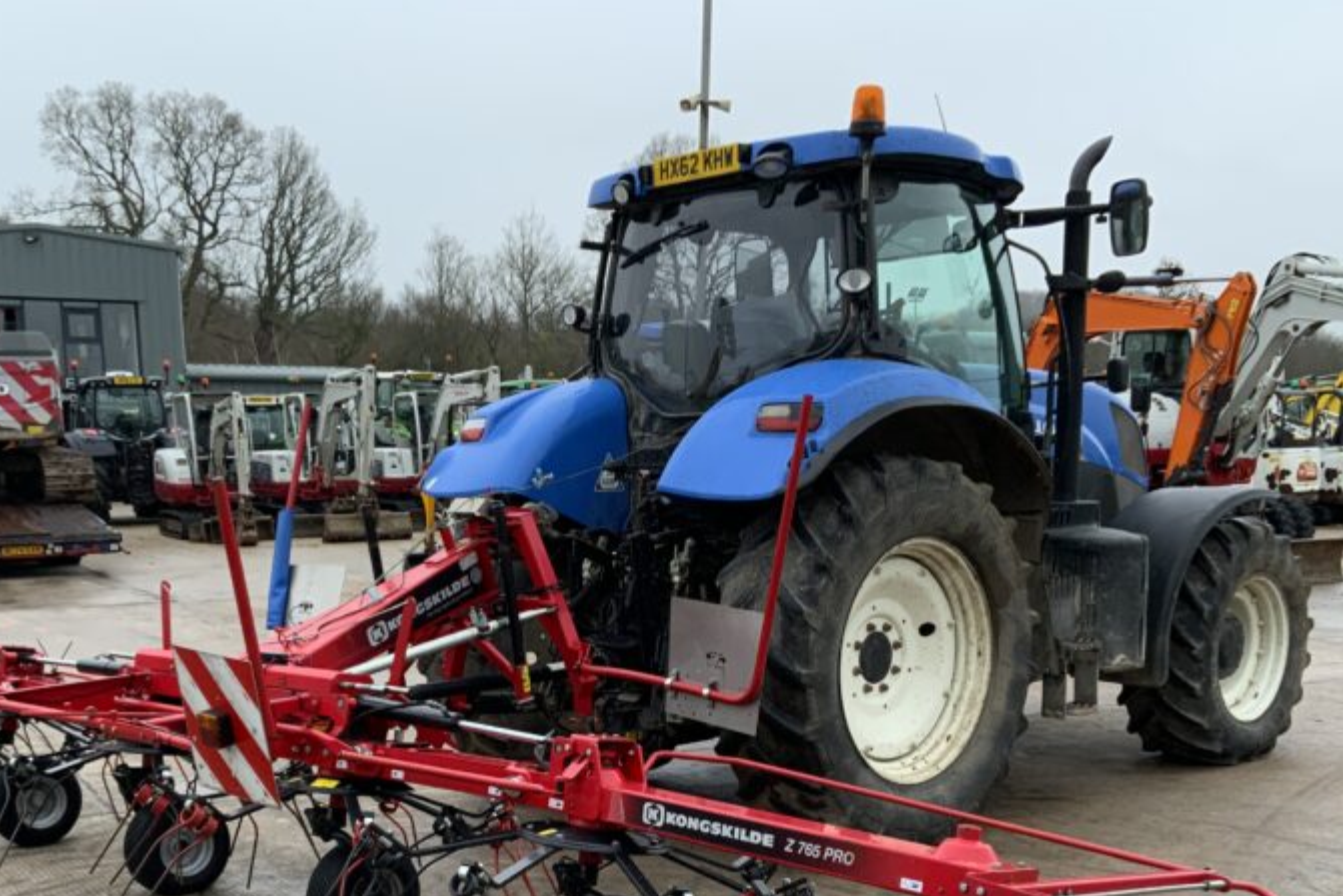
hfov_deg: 42.7
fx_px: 1717
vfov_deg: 28.5
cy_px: 748
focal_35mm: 46
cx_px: 626
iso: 32
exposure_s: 1/122
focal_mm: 3
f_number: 1.8
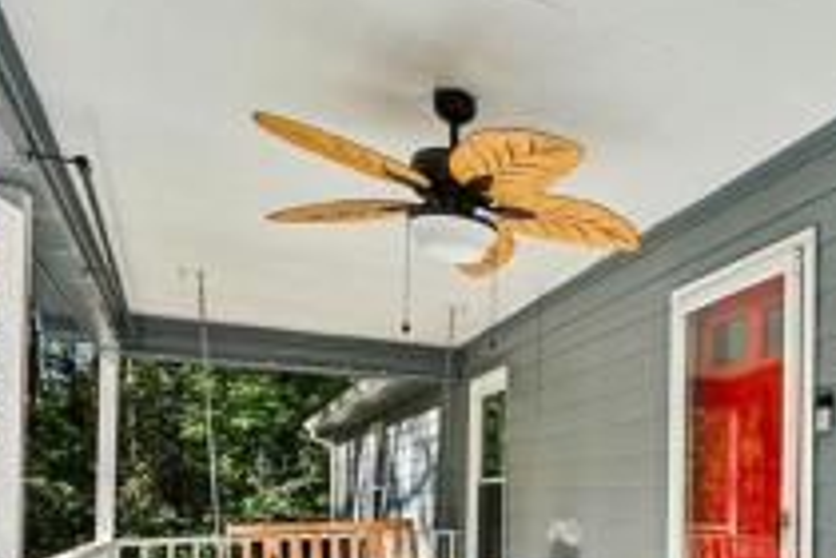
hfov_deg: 55.8
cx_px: 711
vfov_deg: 40.1
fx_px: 697
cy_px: 510
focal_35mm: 30
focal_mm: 14
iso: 100
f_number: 8
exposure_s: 1/160
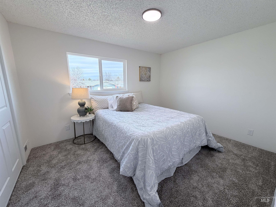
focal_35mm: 14
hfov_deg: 102.1
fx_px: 112
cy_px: 104
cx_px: 138
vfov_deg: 85.7
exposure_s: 1/120
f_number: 2.2
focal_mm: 2.22
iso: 100
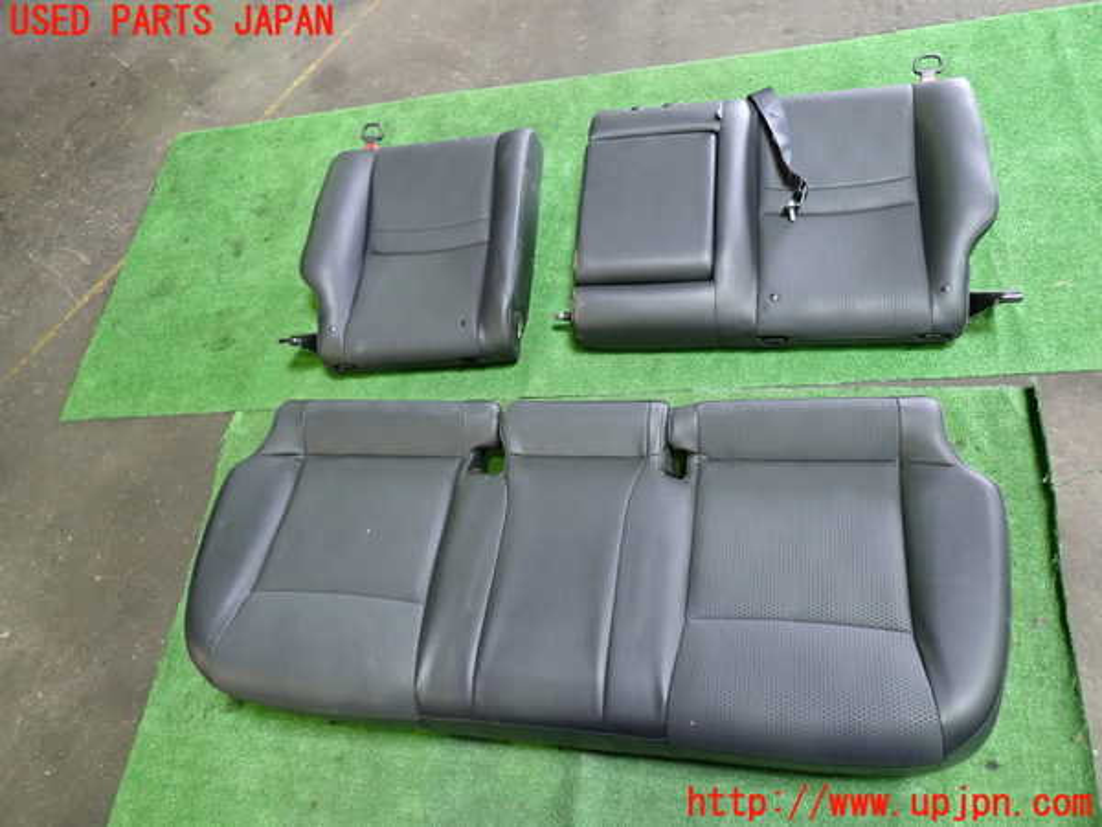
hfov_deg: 69.4
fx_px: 796
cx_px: 551
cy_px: 414
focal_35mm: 25
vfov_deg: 54.9
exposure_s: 1/30
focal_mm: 4.5
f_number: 2
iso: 320
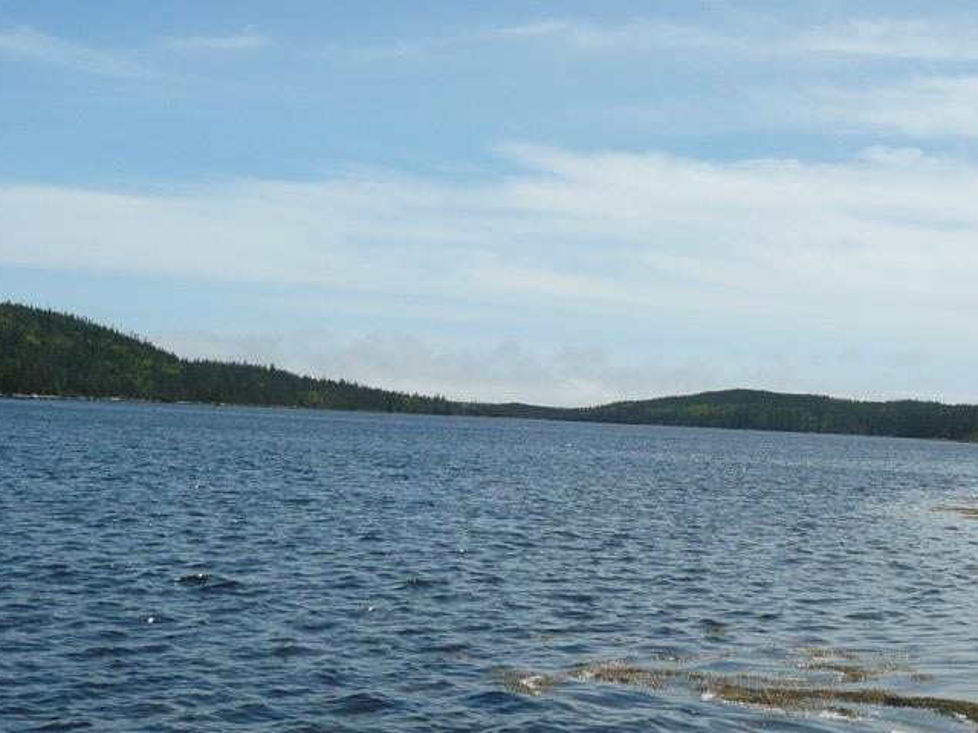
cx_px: 651
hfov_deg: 34.0
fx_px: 1582
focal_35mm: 56
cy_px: 342
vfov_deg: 26.1
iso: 100
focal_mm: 4.6
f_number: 8
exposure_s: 1/400
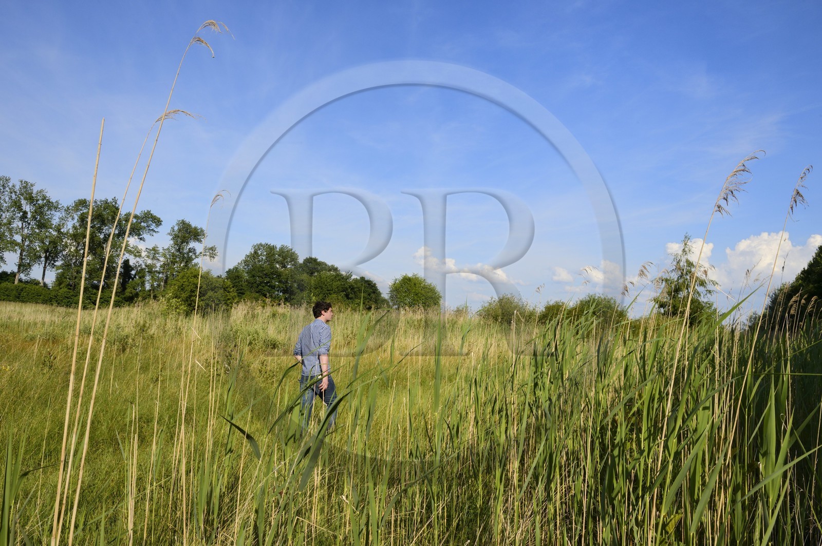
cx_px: 411
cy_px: 273
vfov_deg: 53.1
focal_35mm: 24
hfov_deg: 73.8
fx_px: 548
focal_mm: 24
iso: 320
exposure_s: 1/320
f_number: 16
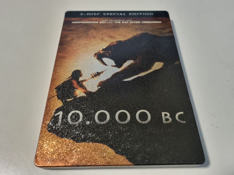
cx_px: 117
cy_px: 88
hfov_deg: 67.3
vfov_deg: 53.1
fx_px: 176
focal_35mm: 26
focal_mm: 5.4
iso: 640
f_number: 1.8
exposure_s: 1/50
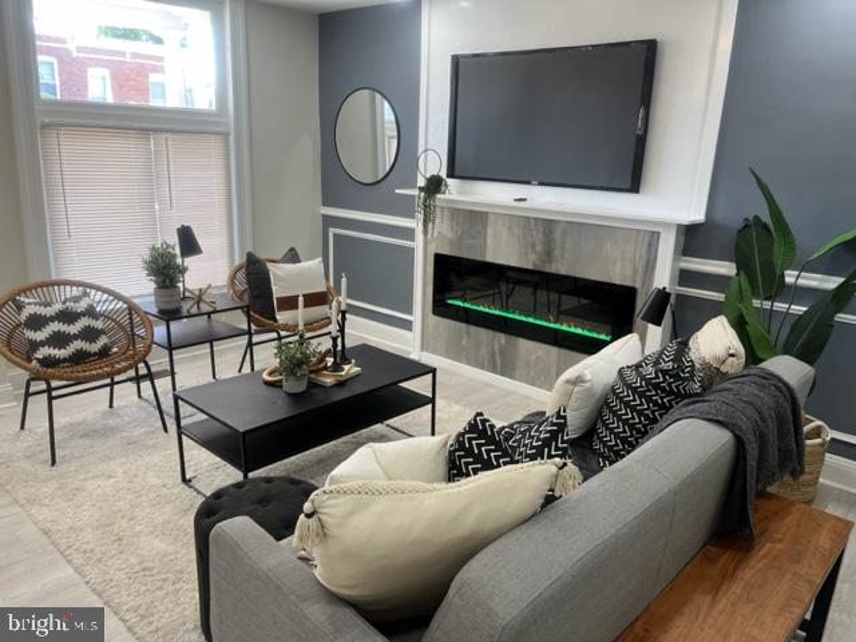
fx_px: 643
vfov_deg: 53.1
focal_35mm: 26
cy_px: 321
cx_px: 428
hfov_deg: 67.3
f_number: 1.6
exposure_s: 1/120
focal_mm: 5.1
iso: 80
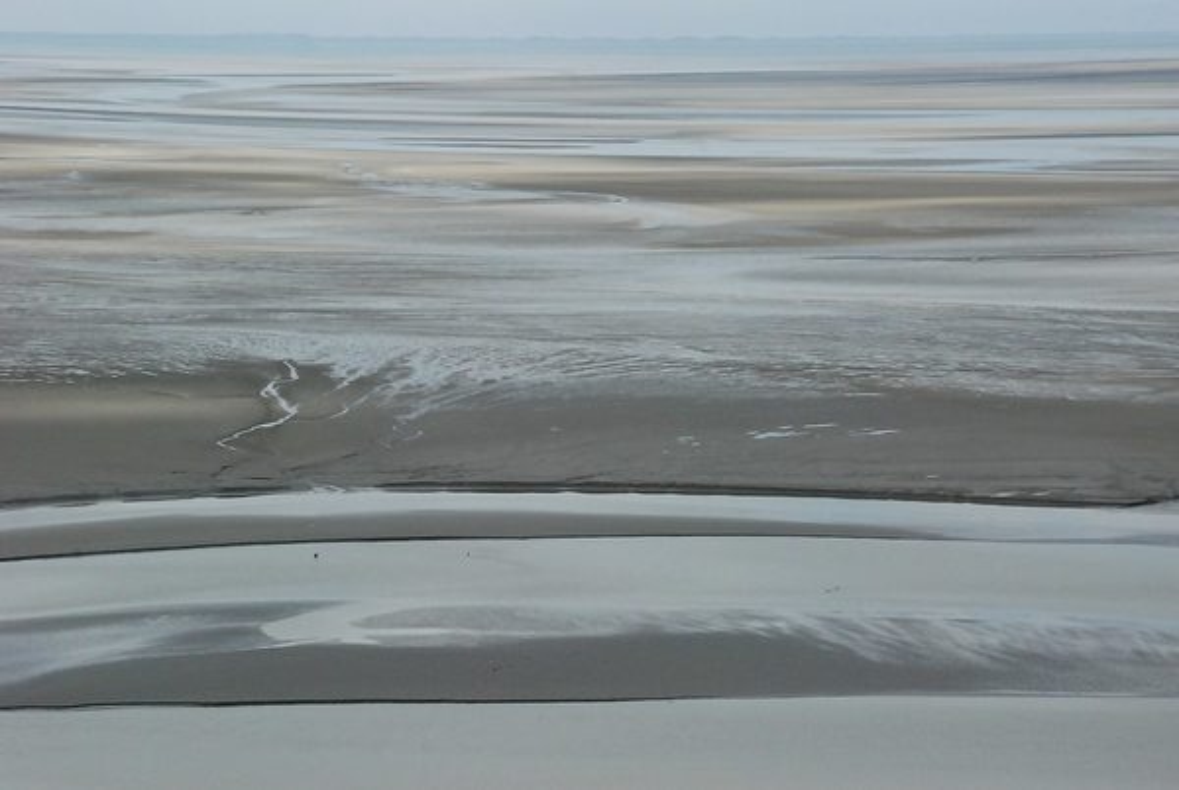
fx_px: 3936
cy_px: 395
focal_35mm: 120
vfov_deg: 11.5
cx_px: 590
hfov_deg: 17.0
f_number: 11
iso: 1600
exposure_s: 1/2000
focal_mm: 80
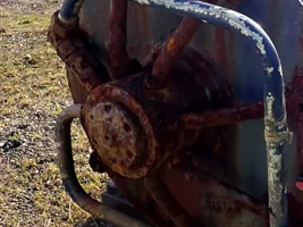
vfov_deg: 25.0
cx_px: 342
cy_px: 60
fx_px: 507
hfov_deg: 29.6
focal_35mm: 58
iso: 100
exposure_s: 1/400
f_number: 2.8
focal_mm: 4.5
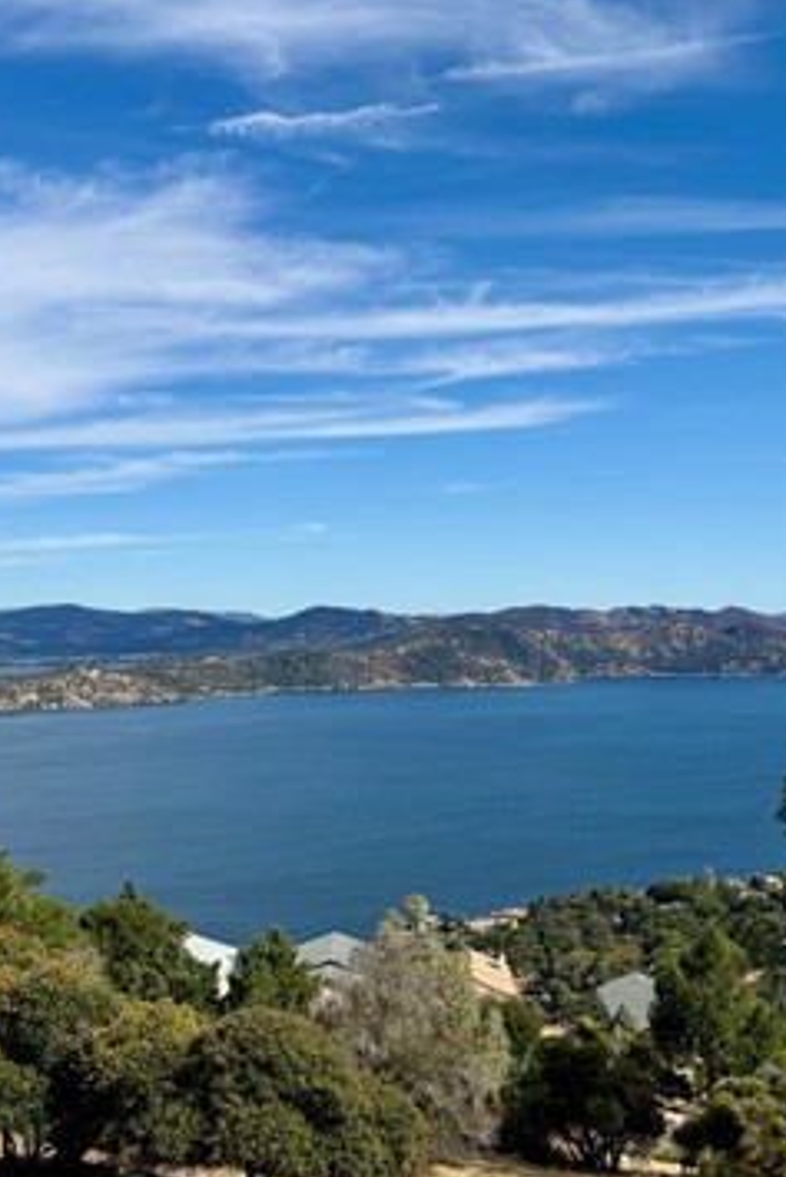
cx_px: 385
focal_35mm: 45
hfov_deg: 29.9
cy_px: 524
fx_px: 1472
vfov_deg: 43.5
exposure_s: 1/7353
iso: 80
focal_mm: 6.76
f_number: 1.78
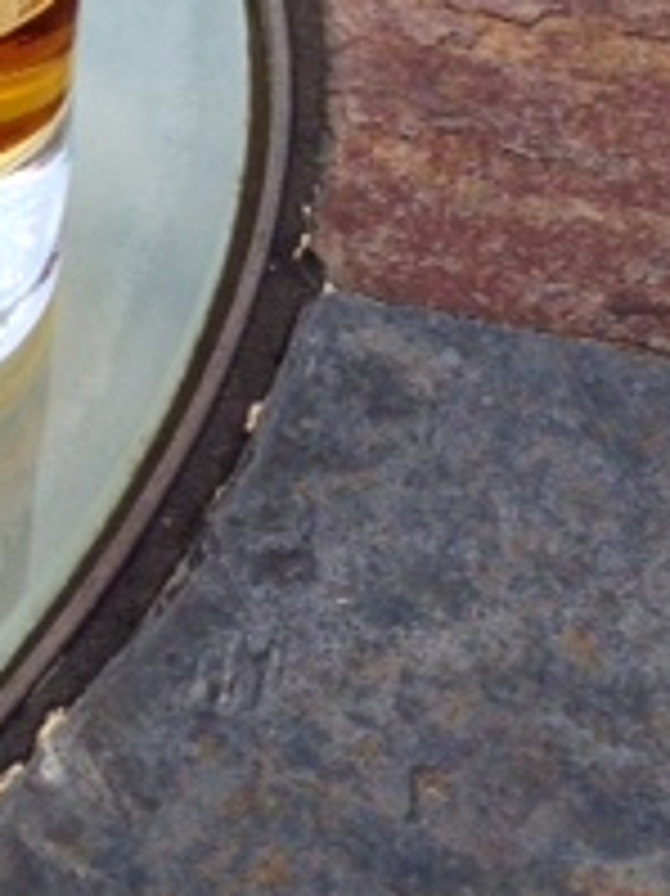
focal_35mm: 106
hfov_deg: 13.2
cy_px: -81
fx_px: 2738
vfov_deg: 17.9
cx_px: -342
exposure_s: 1/1391
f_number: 2.4
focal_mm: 4.12
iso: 50
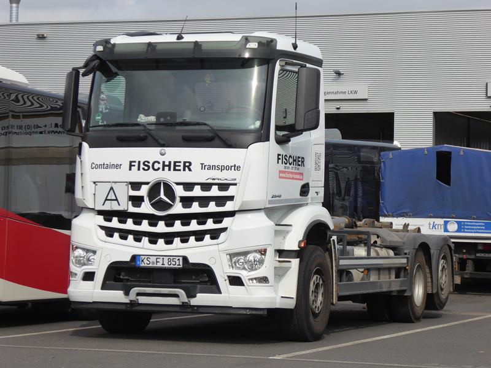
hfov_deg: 20.0
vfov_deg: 15.1
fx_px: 1390
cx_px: 246
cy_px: 184
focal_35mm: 98
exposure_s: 1/640
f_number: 5
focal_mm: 17.5
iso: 160
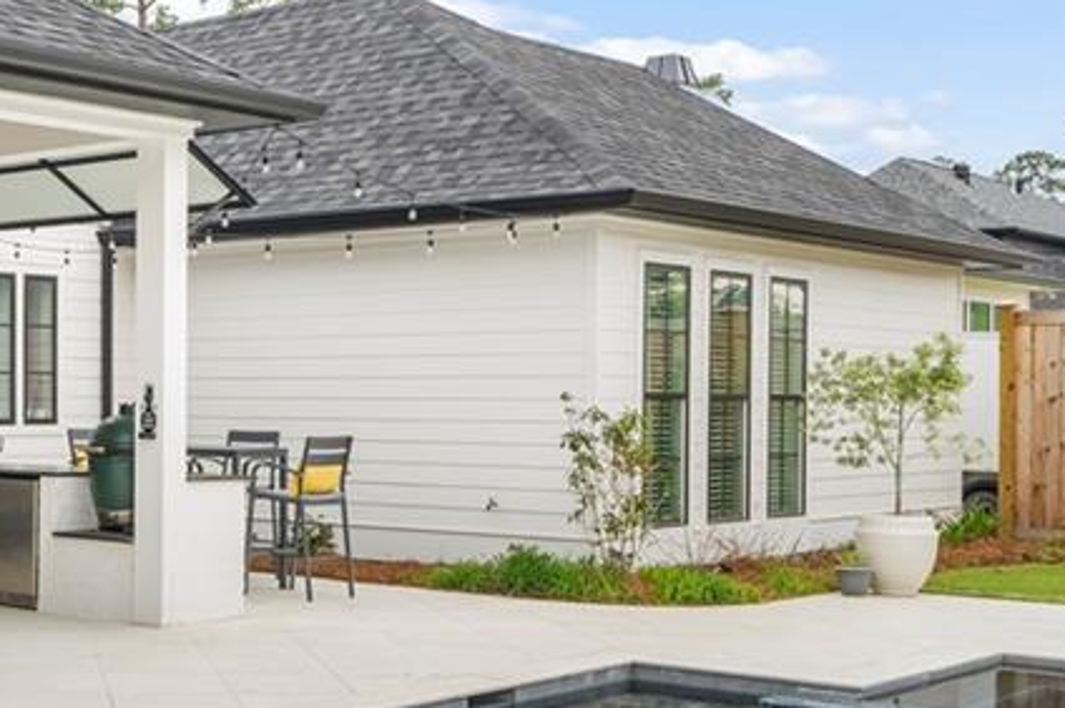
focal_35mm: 58
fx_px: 1714
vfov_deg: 23.3
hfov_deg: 31.0
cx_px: -83
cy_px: 404
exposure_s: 1/50
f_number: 9
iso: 400
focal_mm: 16
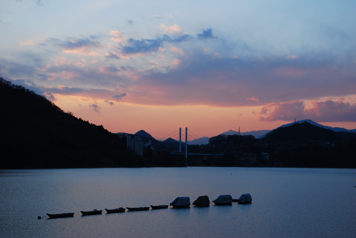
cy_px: 119
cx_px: 178
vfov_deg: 19.0
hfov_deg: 28.0
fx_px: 713
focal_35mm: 72
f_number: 8
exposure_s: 1/50
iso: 100
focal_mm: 48
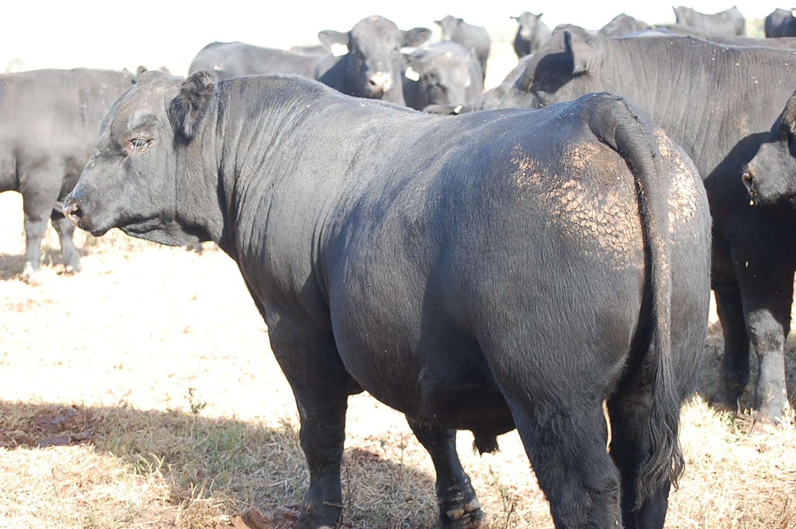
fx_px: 1823
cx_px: 398
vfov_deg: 16.5
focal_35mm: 82
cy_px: 264
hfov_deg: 24.6
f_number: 5.6
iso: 320
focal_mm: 55
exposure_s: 1/125
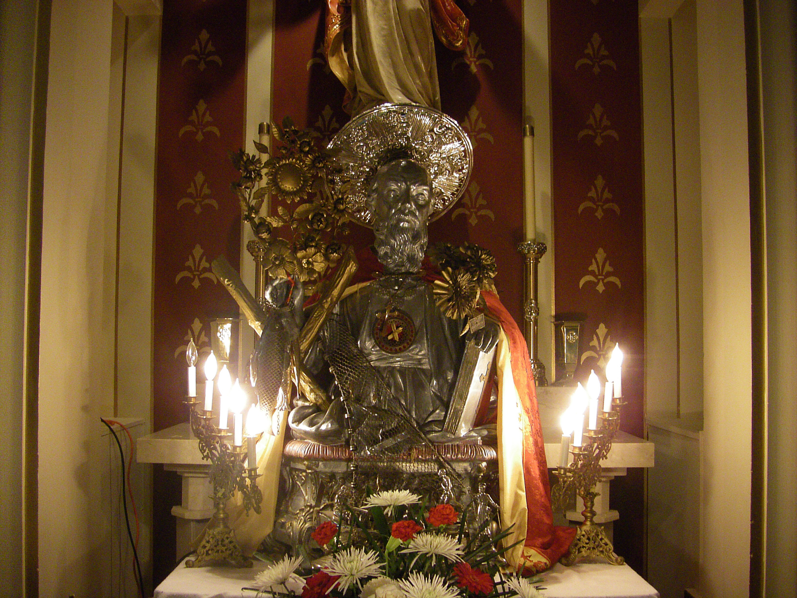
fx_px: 875
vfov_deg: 37.7
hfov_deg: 49.0
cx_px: 398
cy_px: 299
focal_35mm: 38
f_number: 3.5
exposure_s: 1/50
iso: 500
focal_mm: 6.3
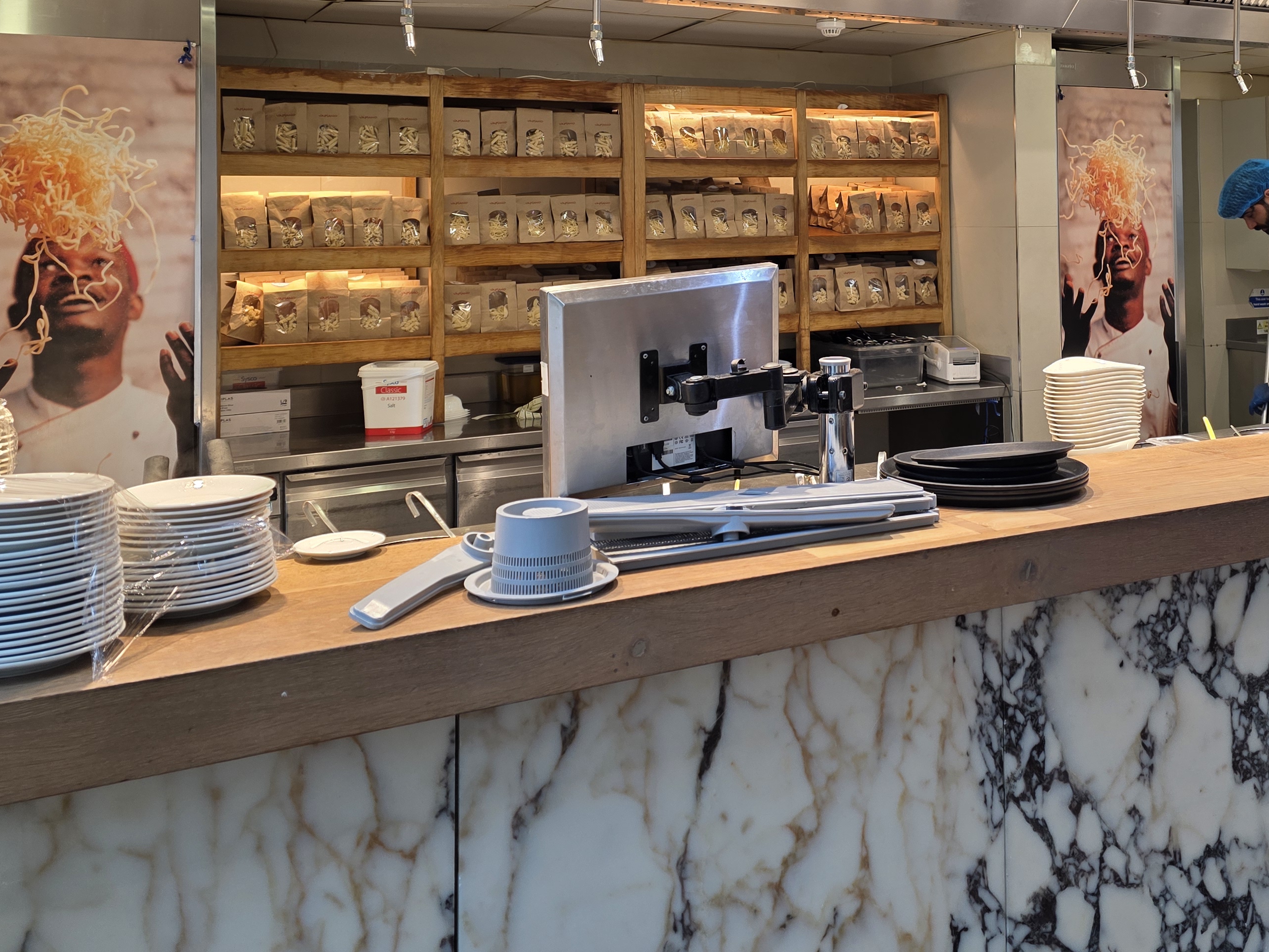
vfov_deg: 38.4
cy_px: 211
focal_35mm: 36
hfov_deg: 50.7
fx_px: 1320
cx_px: 817
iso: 80
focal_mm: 6.3
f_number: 1.7
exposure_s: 1/100
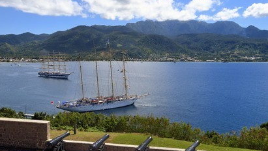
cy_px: 83
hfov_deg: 45.5
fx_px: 320
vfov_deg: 26.5
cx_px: 132
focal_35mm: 45
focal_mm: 42
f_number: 14
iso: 200
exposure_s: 1/250
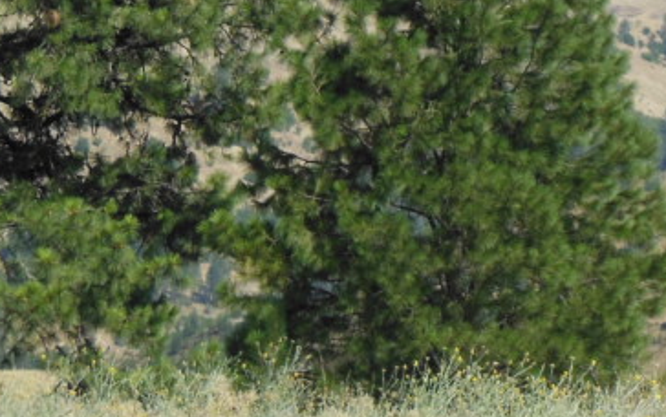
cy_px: -148
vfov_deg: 4.6
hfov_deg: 7.3
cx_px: 741
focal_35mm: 285
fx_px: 5176
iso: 125
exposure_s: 1/800
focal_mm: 17.5
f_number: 4.7
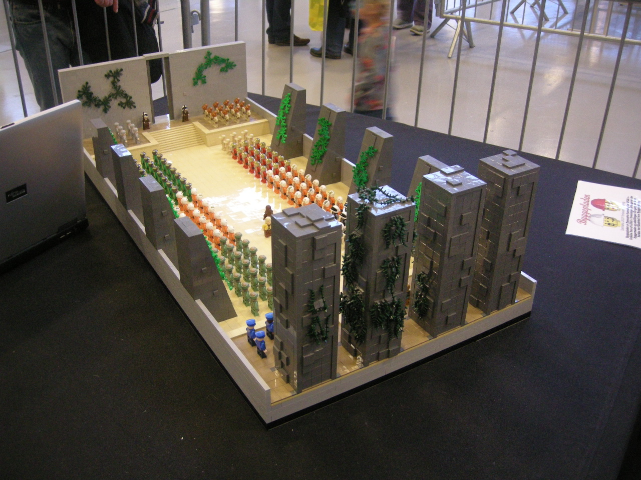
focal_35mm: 36
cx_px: 320
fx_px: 667
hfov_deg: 51.4
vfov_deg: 39.7
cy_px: 240
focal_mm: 7.5
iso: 400
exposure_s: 1/18.6
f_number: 2.7
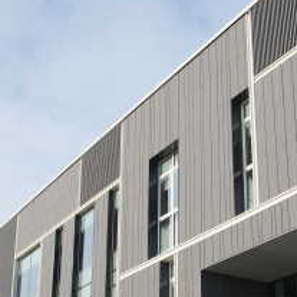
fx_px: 650
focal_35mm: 67
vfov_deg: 25.2
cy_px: 245
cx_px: 161
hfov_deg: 25.7
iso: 80
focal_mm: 17
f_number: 9
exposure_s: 1/100
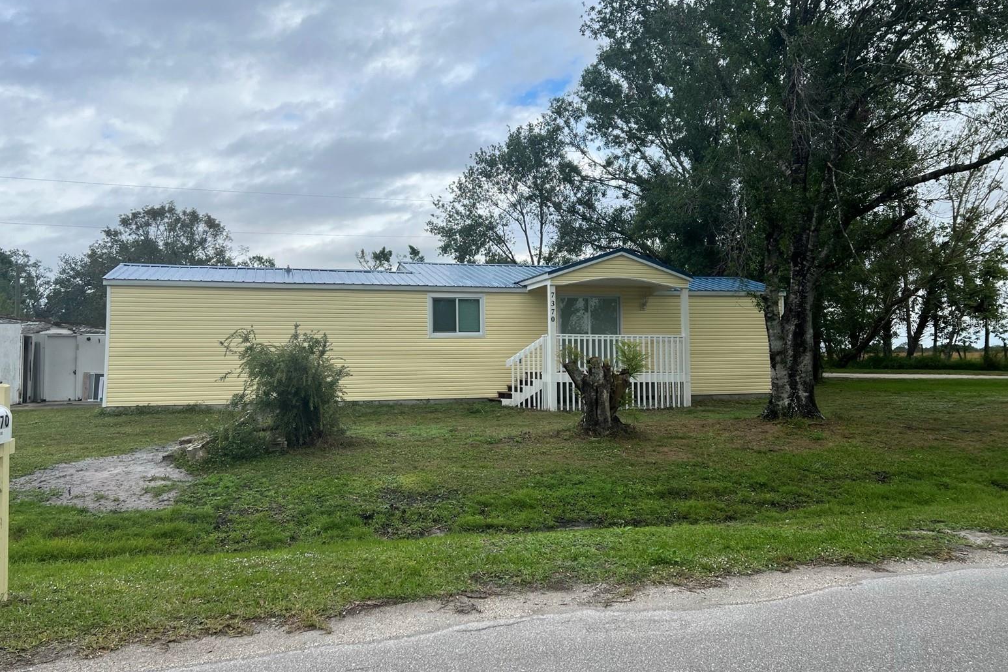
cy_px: 323
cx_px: 490
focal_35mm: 28
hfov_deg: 65.5
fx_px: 784
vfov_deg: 46.4
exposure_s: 1/2762
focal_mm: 5.7
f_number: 1.5
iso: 50
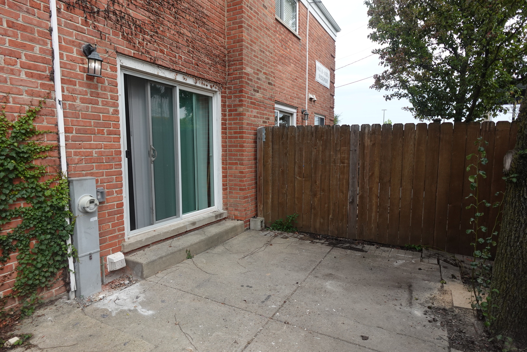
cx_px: 264
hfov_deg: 84.0
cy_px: 176
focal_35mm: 20
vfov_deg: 61.9
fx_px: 293
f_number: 2
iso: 125
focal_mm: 7.6
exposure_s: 1/1250
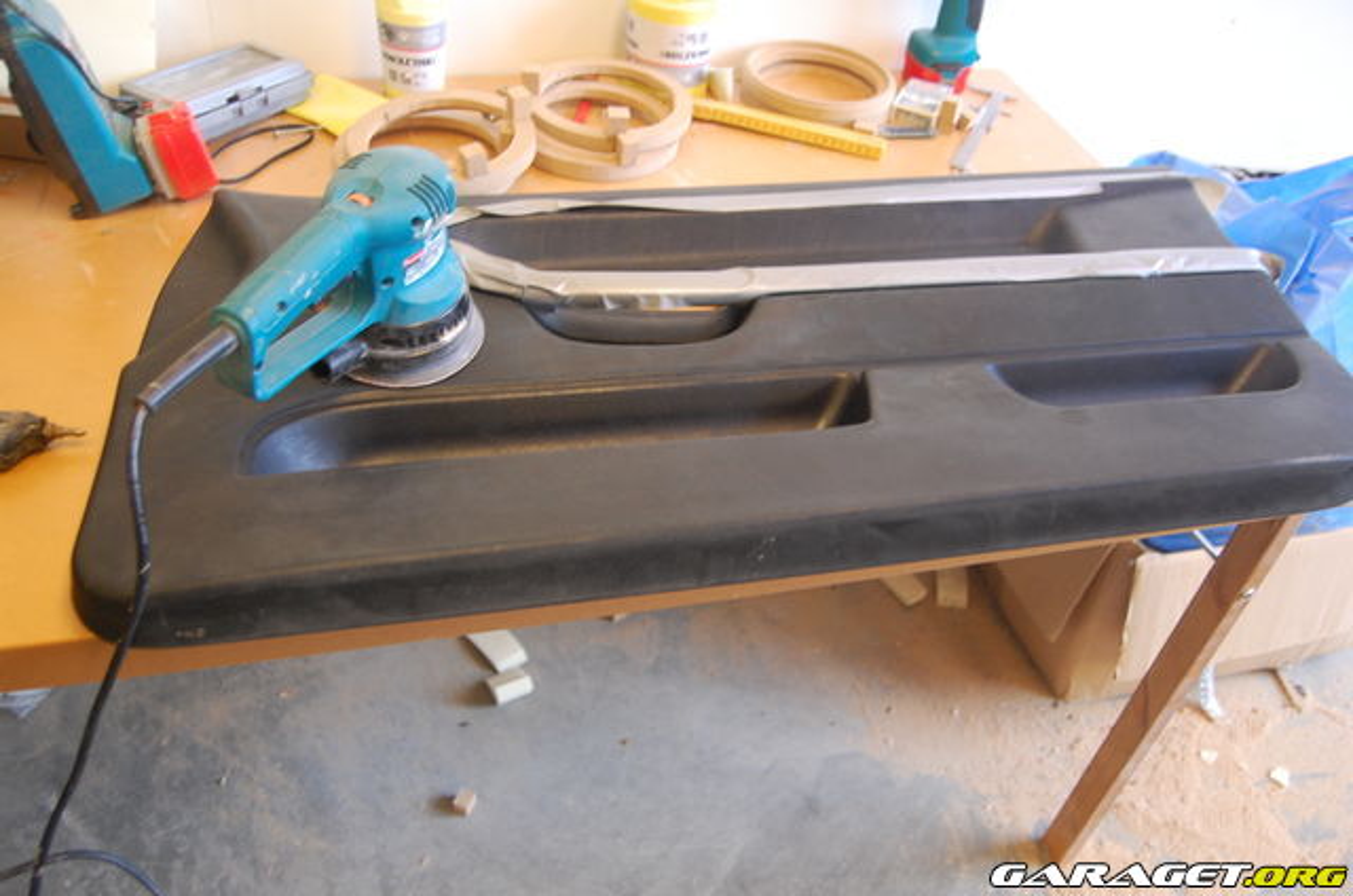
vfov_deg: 43.4
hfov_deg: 62.0
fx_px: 1125
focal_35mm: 30
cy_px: 448
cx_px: 676
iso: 800
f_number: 3.8
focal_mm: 20
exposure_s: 1/15
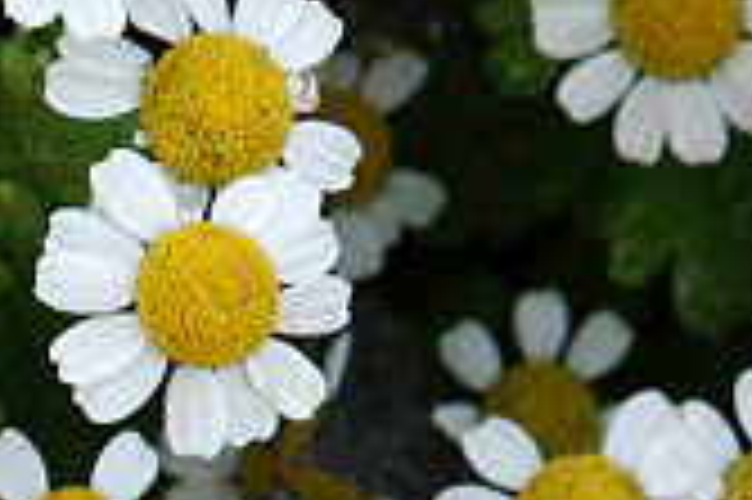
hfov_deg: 2.4
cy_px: 858
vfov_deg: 1.6
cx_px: -1445
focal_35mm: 865
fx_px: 18048
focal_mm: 75
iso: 400
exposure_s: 1/100
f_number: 5.6
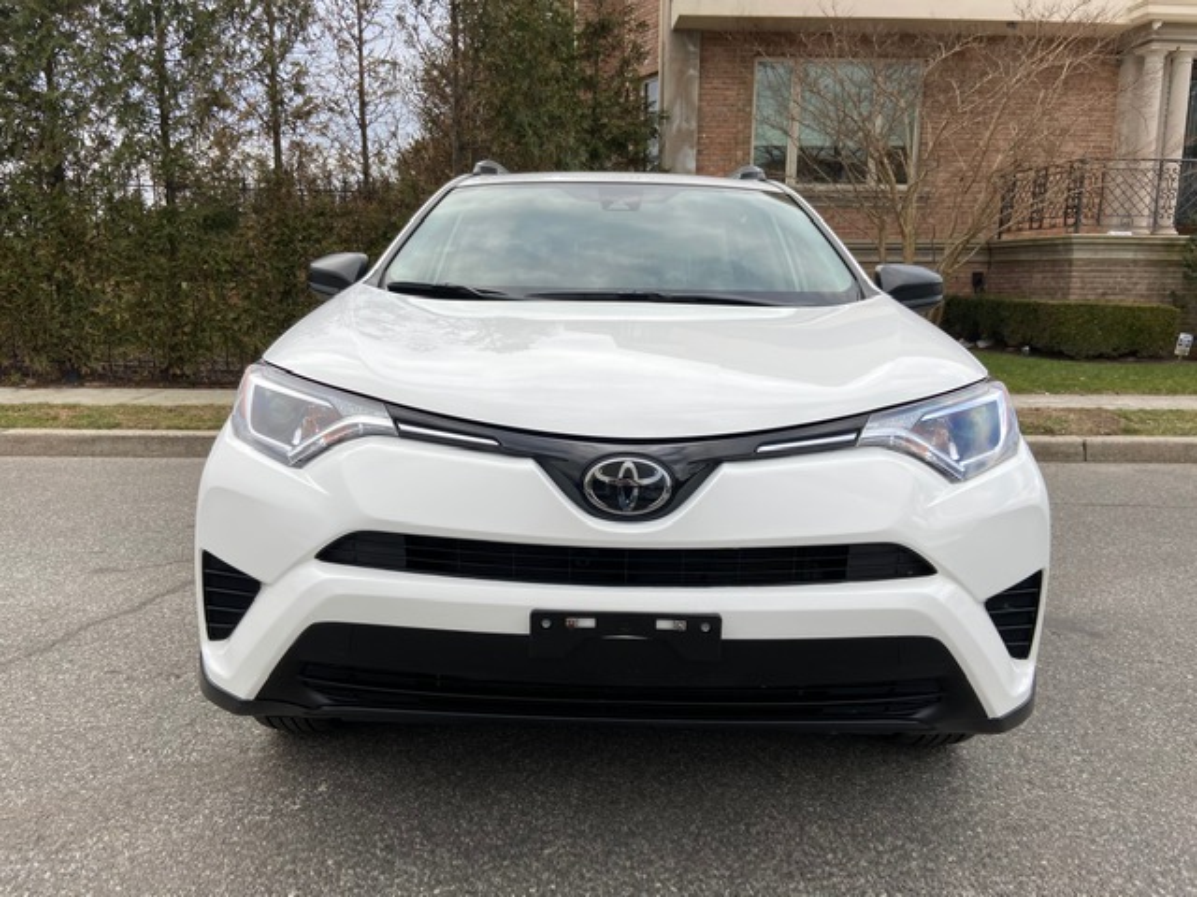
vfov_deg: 53.1
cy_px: 448
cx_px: 598
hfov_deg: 67.3
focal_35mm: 26
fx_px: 899
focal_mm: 4.25
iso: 32
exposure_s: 1/504
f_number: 1.8
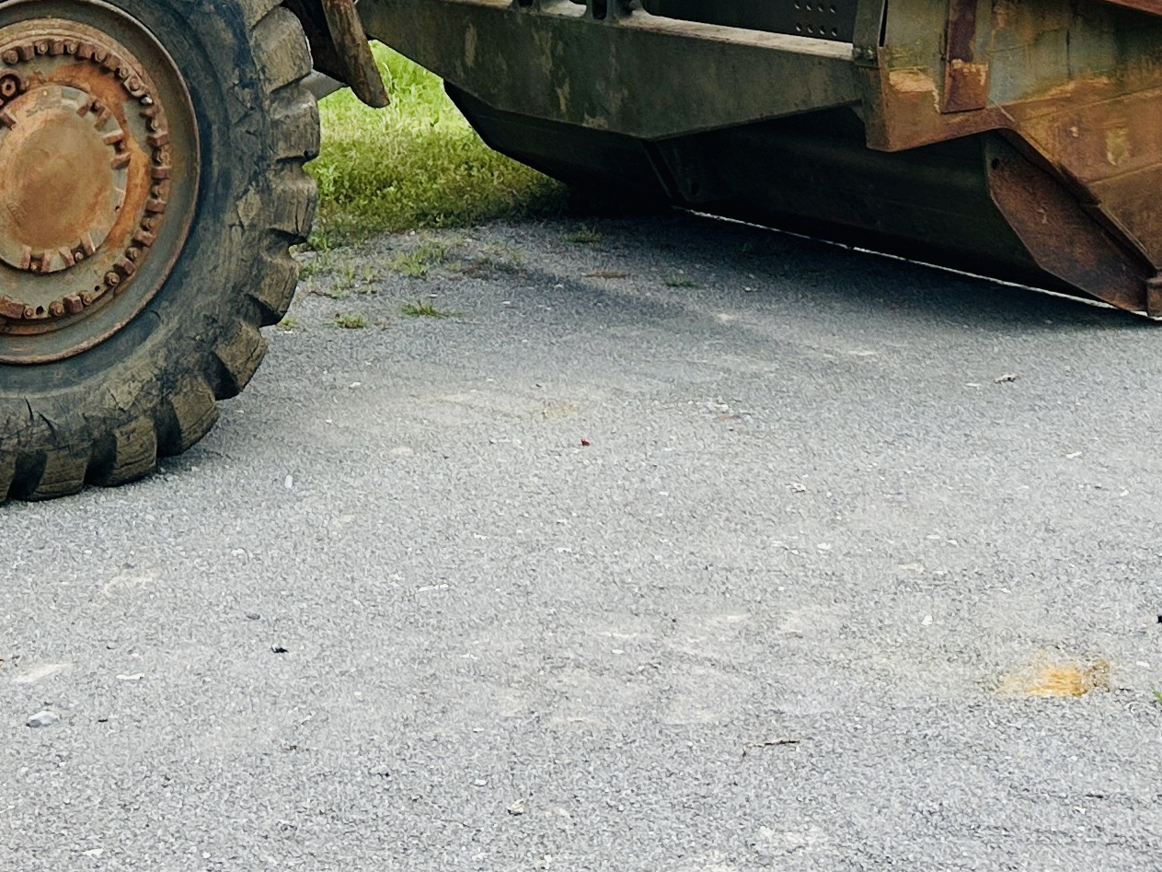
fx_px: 2786
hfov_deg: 23.2
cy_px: -371
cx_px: 240
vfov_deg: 16.4
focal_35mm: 83
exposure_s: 1/8000
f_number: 1.5
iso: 50
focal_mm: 5.7
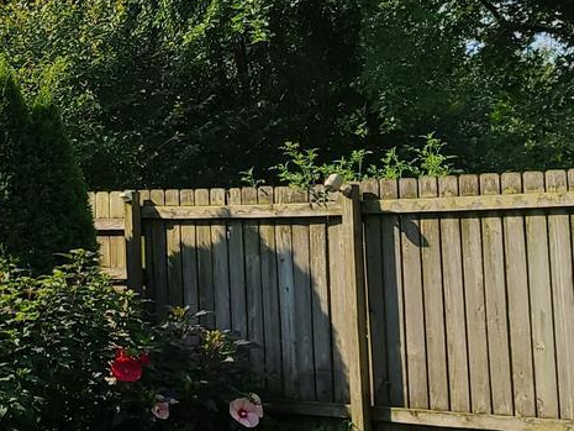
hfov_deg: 15.6
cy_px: -14
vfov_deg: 13.3
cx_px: -422
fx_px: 1824
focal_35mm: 110
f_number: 1.8
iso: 16
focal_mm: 7
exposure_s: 1/1002
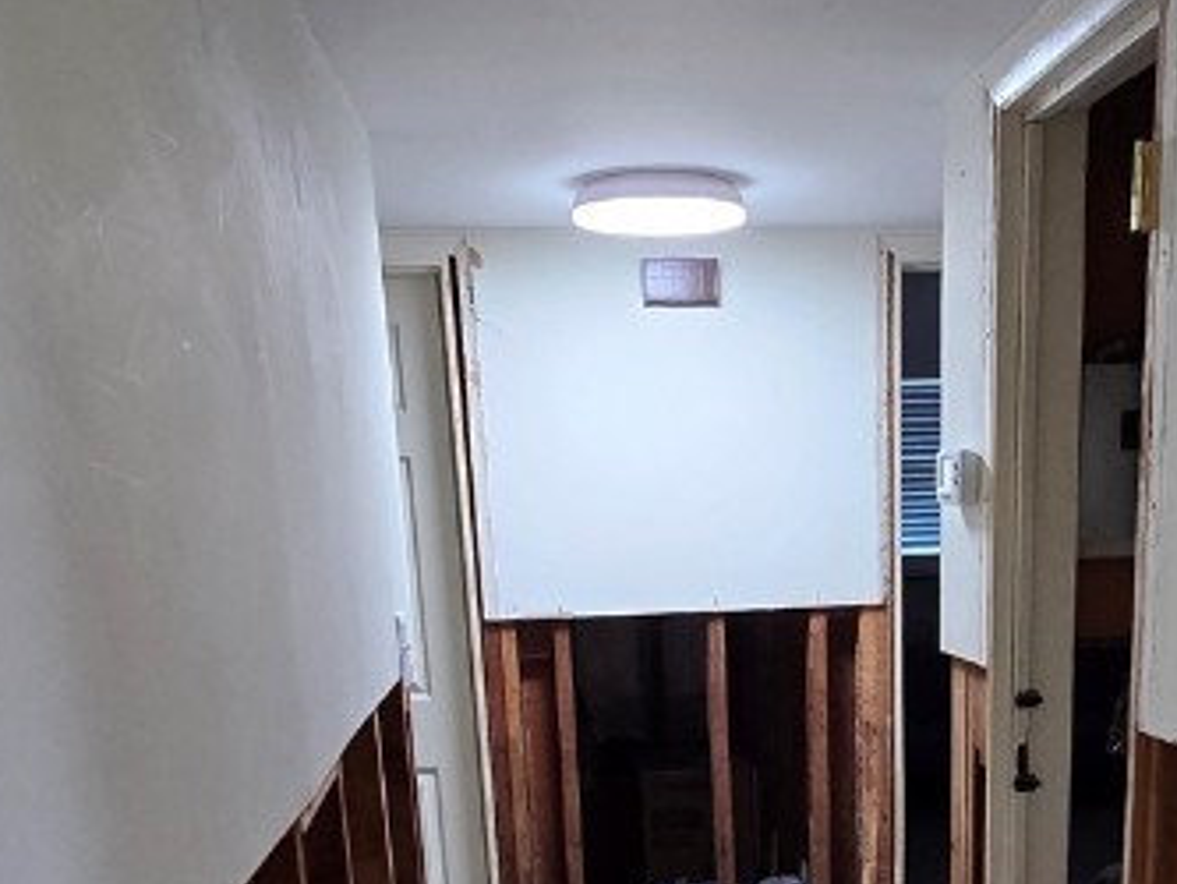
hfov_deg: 46.2
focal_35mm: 40
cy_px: 866
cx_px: 767
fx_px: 1361
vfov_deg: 33.2
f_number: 2.2
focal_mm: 2.2
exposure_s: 1/60
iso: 400
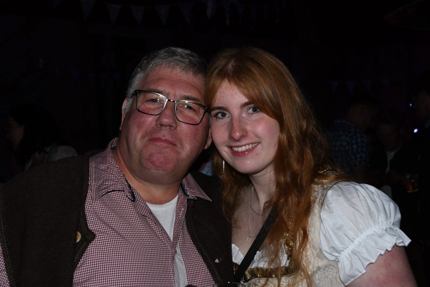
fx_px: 550
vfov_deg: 29.3
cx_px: 215
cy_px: 144
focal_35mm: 46
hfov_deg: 42.7
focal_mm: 31
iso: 1000
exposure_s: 1/60
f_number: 5
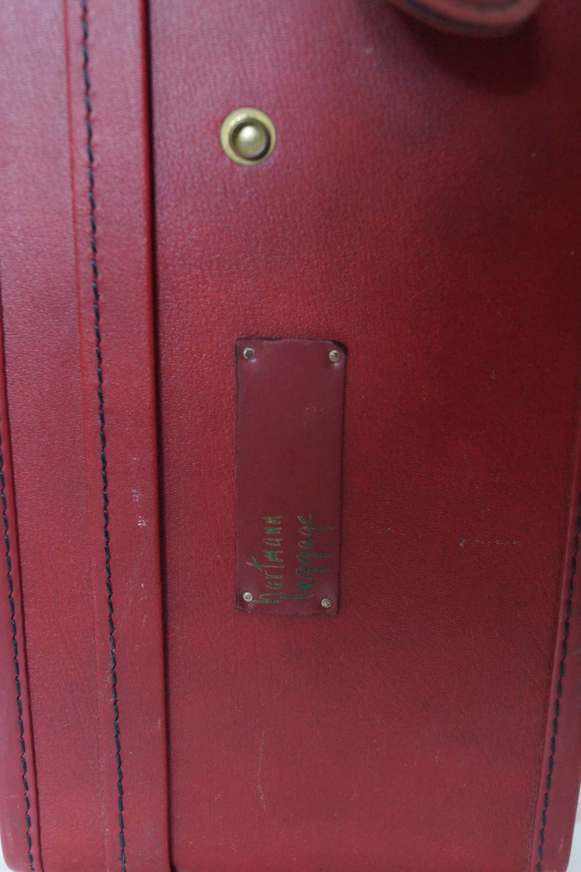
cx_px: 290
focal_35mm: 42
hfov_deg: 31.9
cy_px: 436
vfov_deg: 46.4
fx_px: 1018
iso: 3200
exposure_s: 1/100
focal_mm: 28
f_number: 4.5
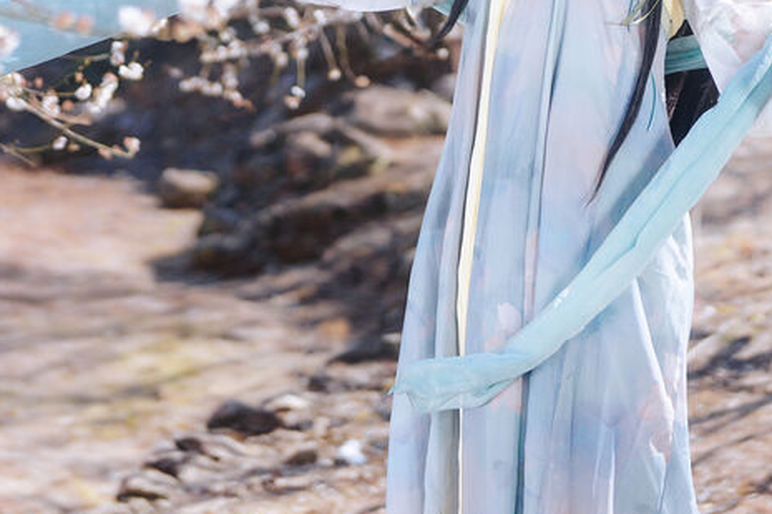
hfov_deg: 15.9
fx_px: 2766
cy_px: -45
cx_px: 393
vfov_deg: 10.5
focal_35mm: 129
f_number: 2
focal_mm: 50
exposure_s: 1/3200
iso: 100
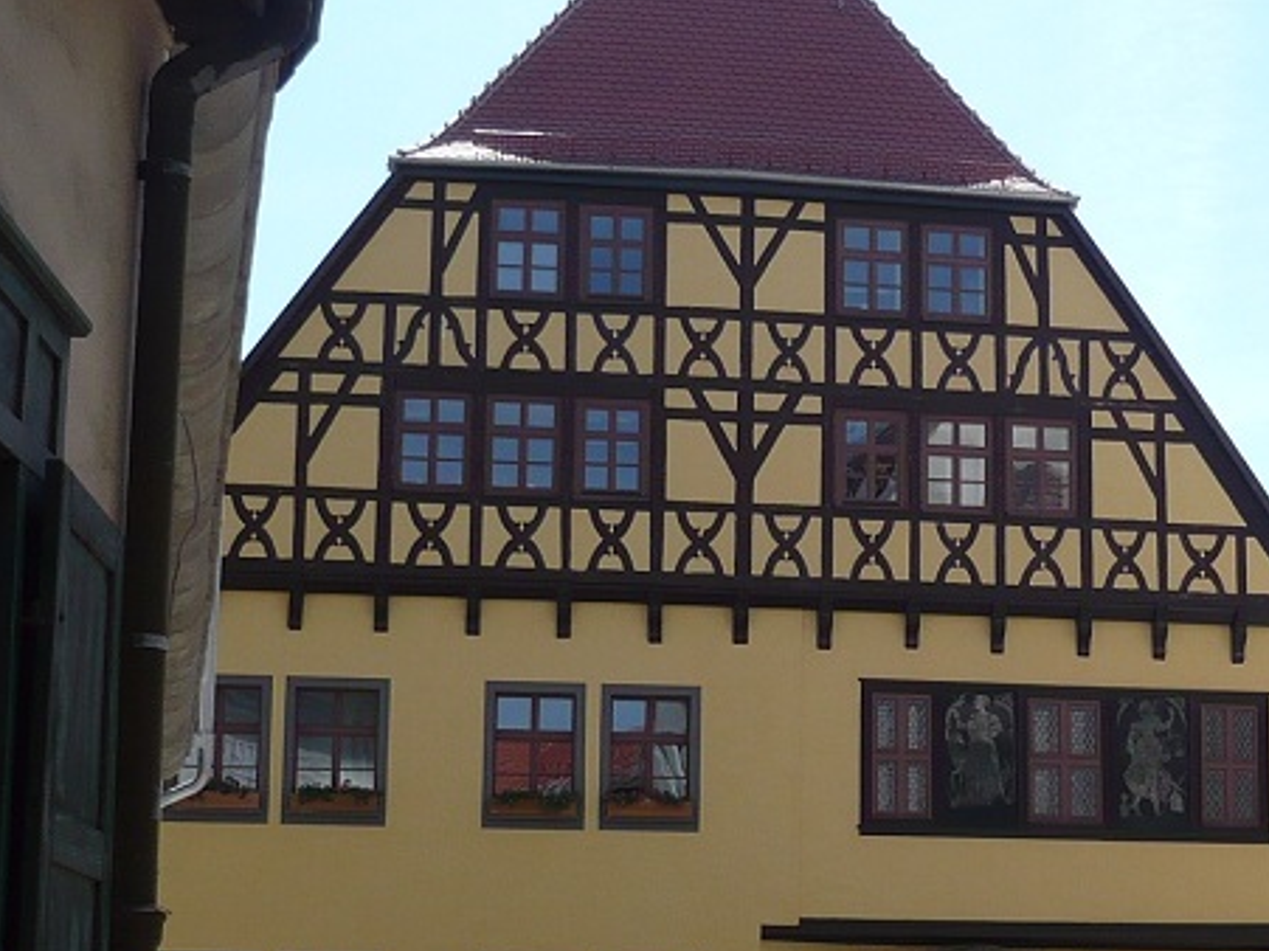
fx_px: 2749
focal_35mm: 75
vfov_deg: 19.6
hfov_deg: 25.8
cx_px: 892
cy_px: 602
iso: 100
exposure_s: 1/1000
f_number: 2.8
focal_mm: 5.8
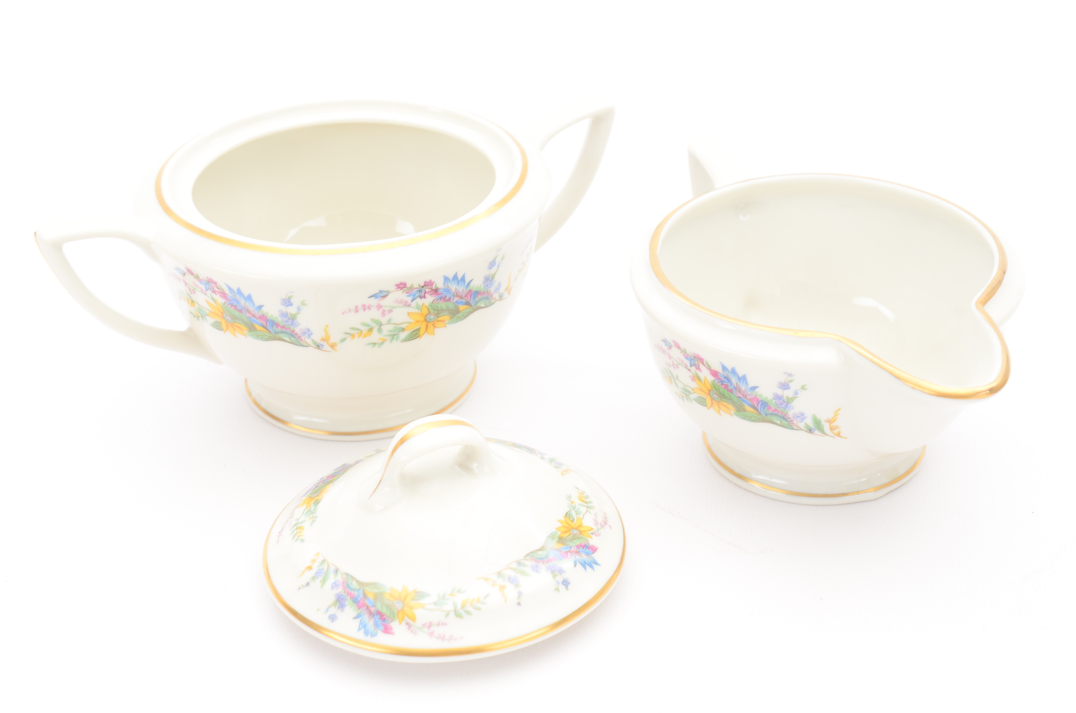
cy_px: 356
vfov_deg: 21.5
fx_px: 1879
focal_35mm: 63
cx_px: 538
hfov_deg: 32.0
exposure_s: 1/80
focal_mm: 42
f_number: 10
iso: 250
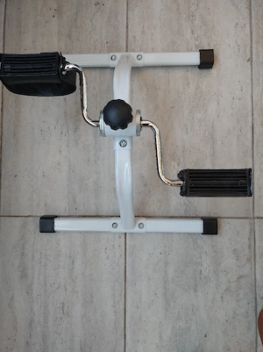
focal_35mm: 25
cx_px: 132
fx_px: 254
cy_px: 176
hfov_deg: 54.8
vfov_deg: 69.4
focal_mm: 4.71
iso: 534
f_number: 1.7
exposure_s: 1/50
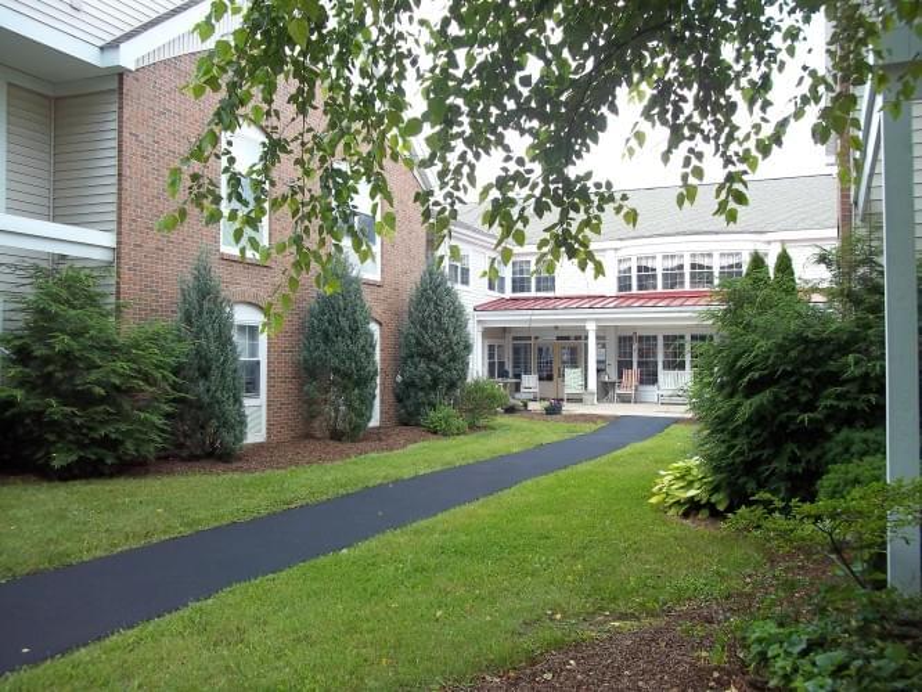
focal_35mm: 32
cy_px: 346
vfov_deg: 44.2
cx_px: 461
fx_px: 853
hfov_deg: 56.8
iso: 80
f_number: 2.9
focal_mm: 5.7
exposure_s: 1/250
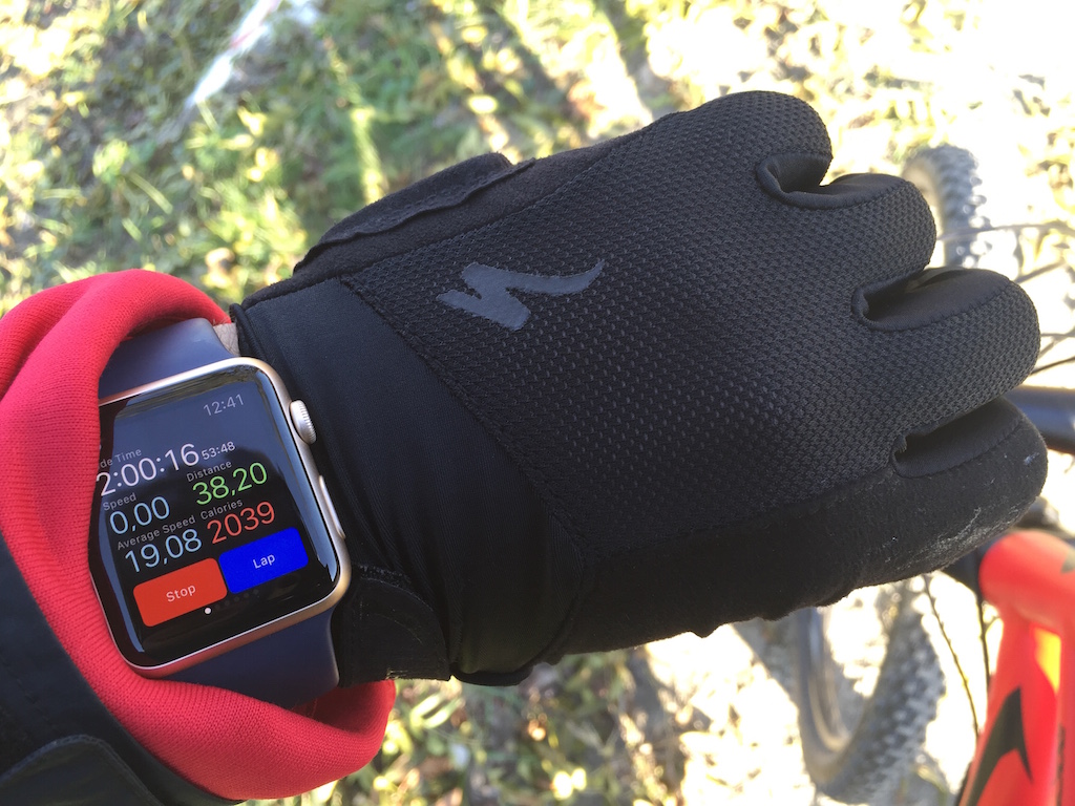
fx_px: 901
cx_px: 538
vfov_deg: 48.2
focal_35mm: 29
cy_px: 403
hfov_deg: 61.7
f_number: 2.2
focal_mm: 4.15
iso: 40
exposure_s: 1/100
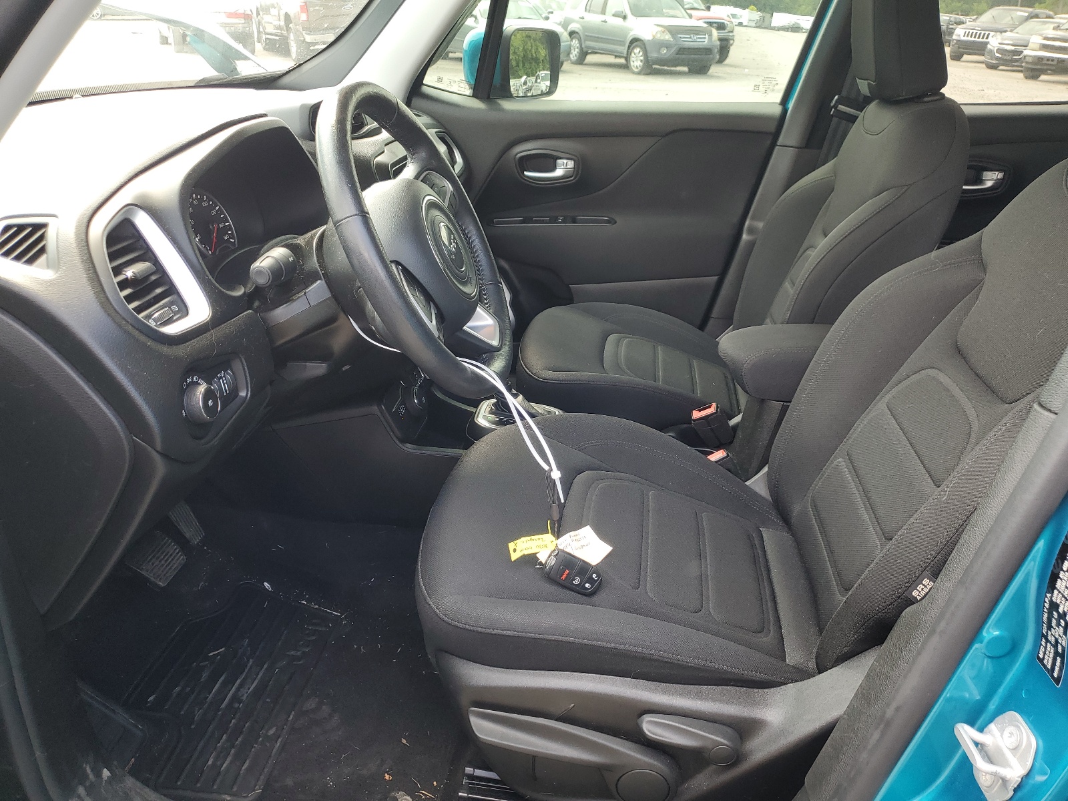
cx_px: 534
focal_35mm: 26
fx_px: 802
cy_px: 400
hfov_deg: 67.3
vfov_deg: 53.1
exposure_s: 1/147
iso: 50
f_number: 1.5
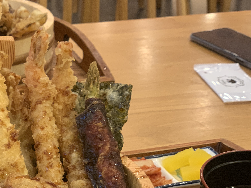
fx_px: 682
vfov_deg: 15.7
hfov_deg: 20.5
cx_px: 31
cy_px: 117
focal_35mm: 94
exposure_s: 1/60
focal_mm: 6
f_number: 2.4
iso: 200
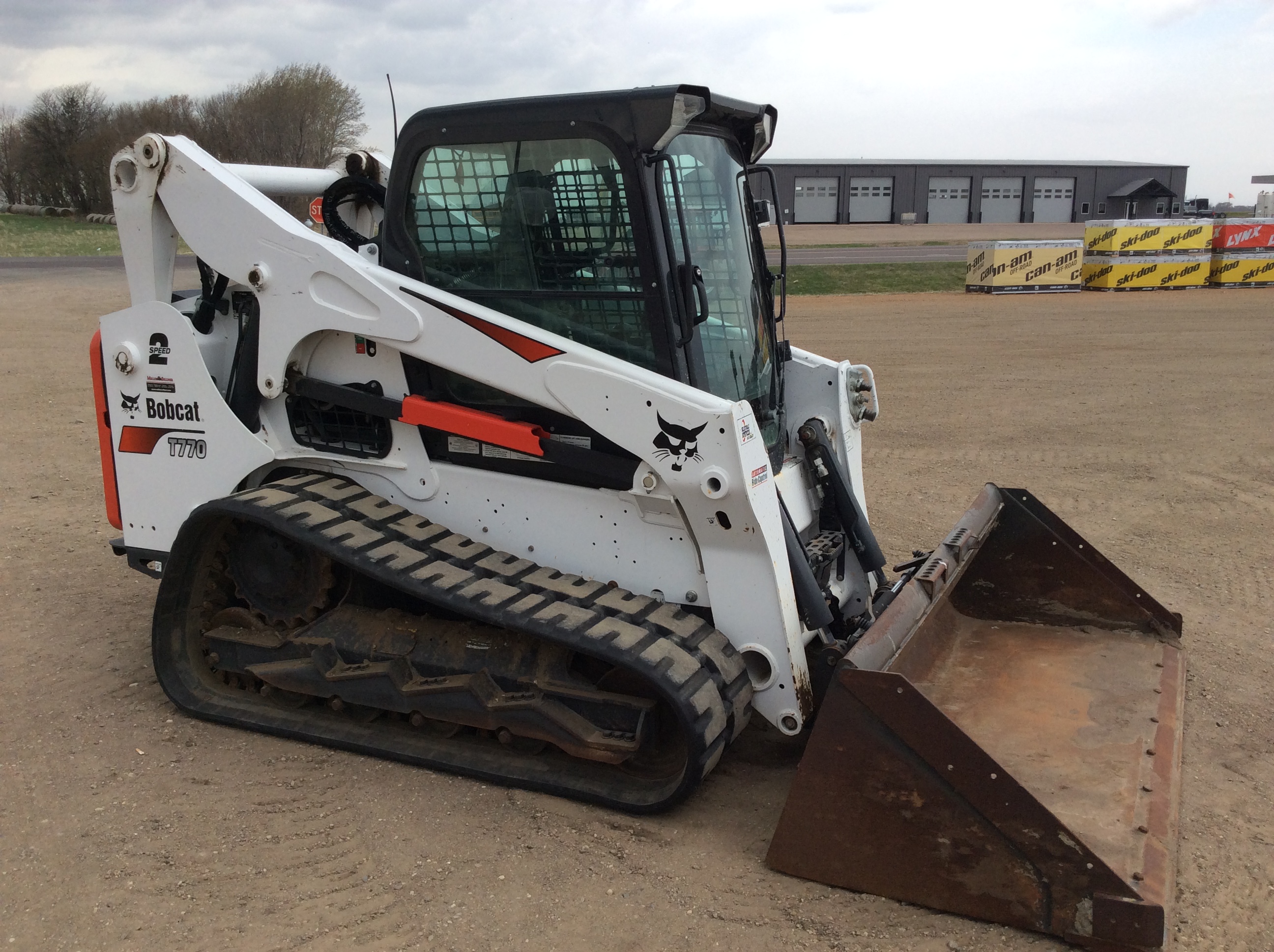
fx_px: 1176
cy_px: 476
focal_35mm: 32
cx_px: 637
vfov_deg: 44.1
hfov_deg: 56.9
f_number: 2.4
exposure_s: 1/629
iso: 32
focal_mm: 3.3
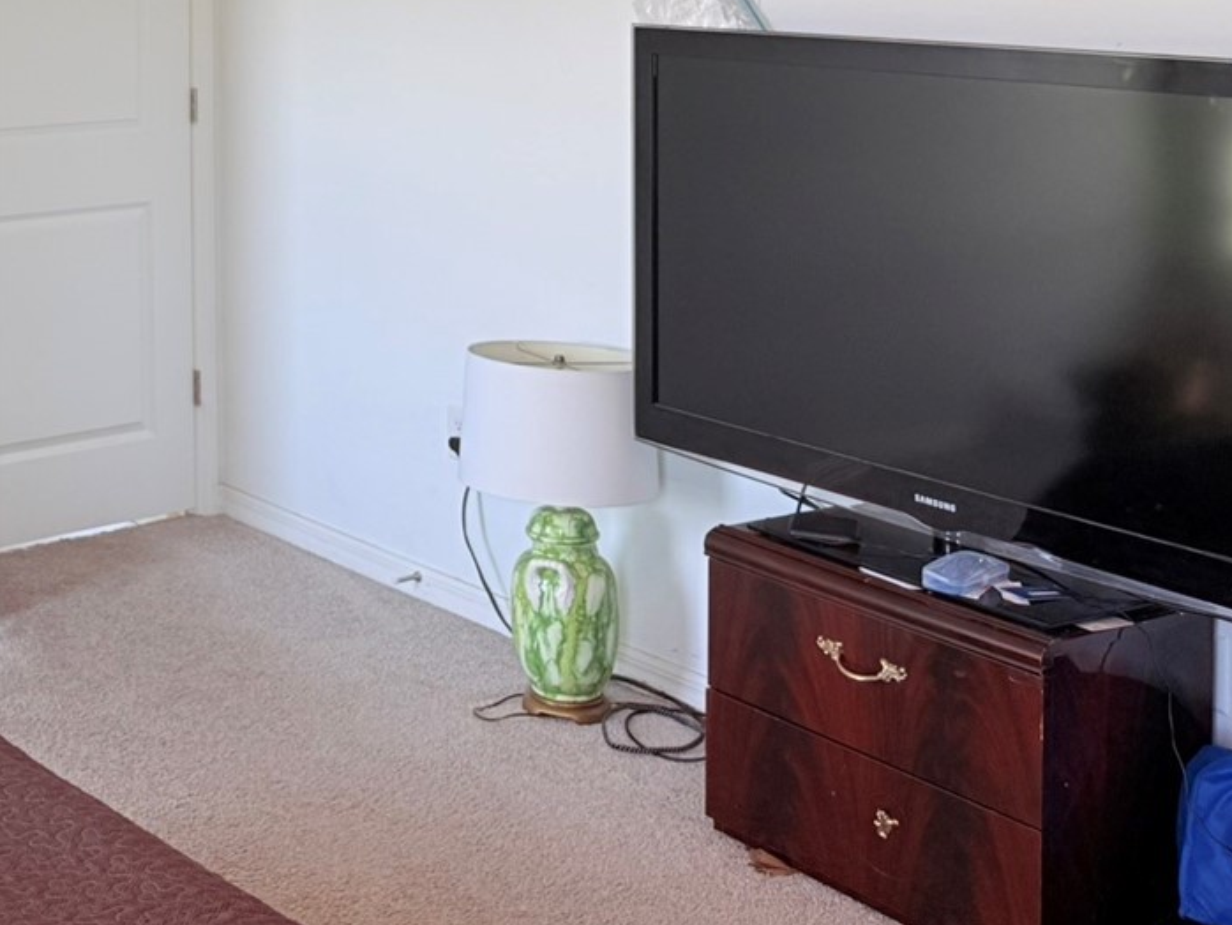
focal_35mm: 55
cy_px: -72
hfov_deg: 31.7
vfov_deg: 24.9
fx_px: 1958
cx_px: -60
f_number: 1.78
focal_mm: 6.76
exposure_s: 1/120
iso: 80
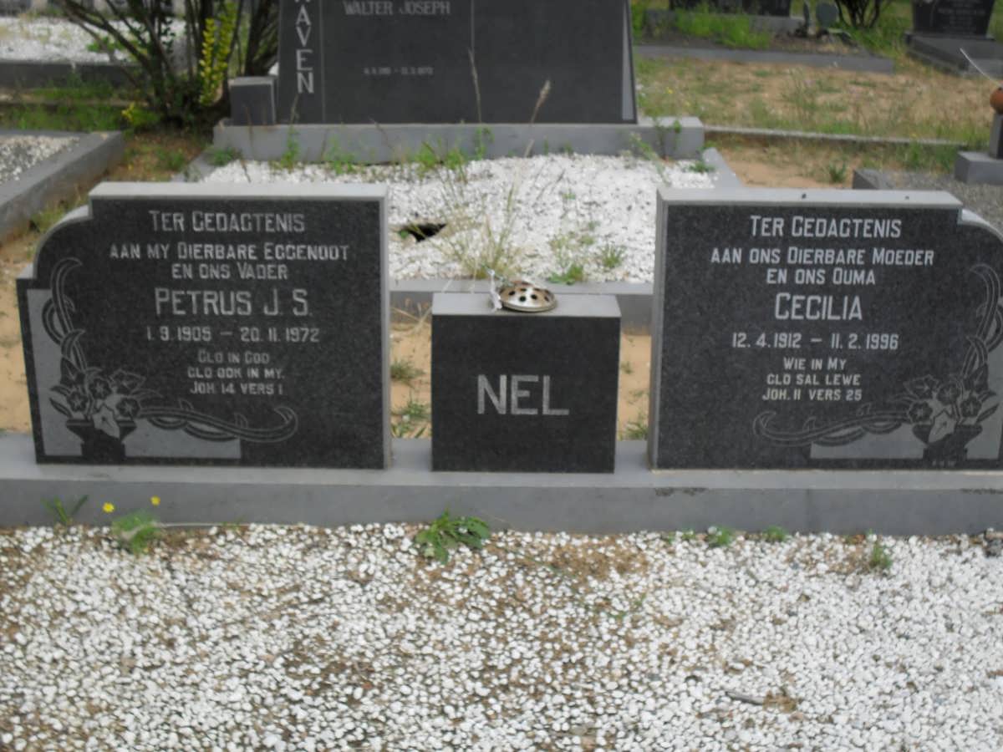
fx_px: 1420
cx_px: 502
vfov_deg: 29.7
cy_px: 376
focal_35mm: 49
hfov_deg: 38.9
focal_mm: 8.7
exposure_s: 1/350
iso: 100
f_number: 3.9
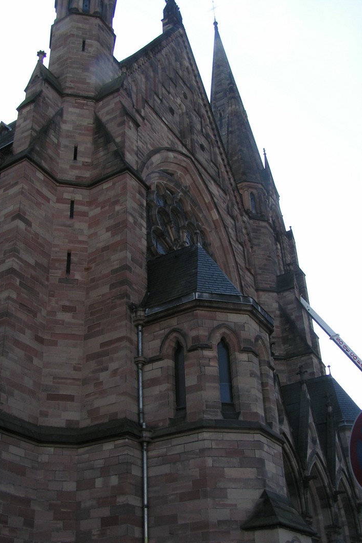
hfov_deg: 33.4
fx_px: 603
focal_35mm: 40
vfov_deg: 48.5
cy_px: 274
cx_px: 167
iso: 50
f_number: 5.6
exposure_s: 1/160
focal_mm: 5.8
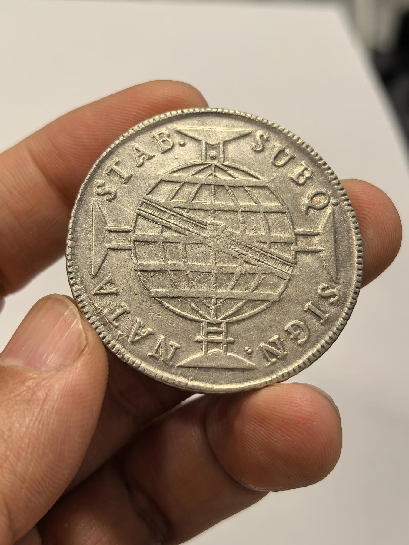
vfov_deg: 35.5
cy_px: 272
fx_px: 851
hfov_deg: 27.0
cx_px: 204
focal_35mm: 54
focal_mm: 6.98
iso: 200
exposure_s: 1/100
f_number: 2
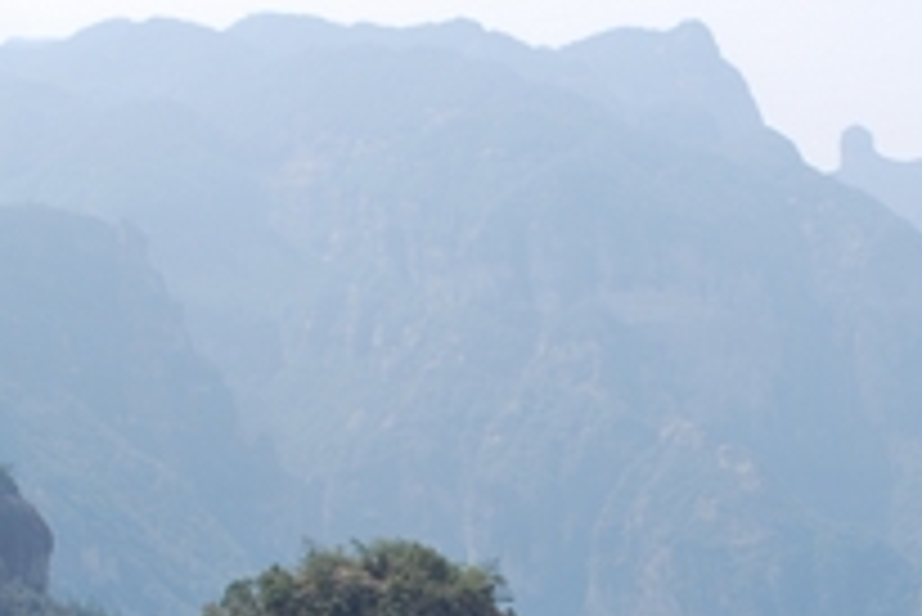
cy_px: 713
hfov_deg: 17.8
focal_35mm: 114
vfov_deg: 11.8
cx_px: 720
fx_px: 2922
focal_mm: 26
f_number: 7.1
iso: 100
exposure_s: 1/200
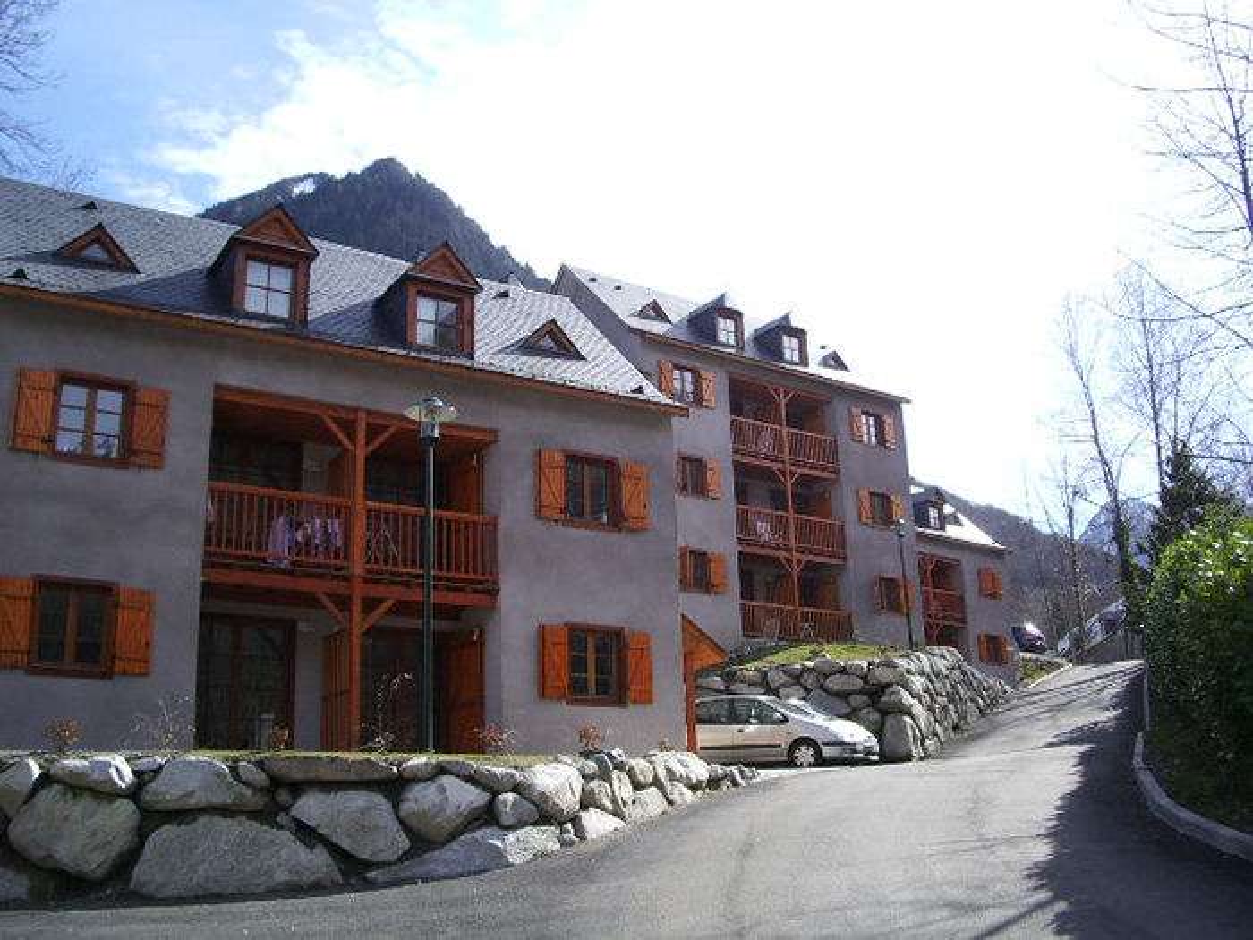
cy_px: 470
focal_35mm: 35
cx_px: 626
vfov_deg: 40.7
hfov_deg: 52.6
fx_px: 1267
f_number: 4.3
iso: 100
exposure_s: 1/400
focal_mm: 5.8
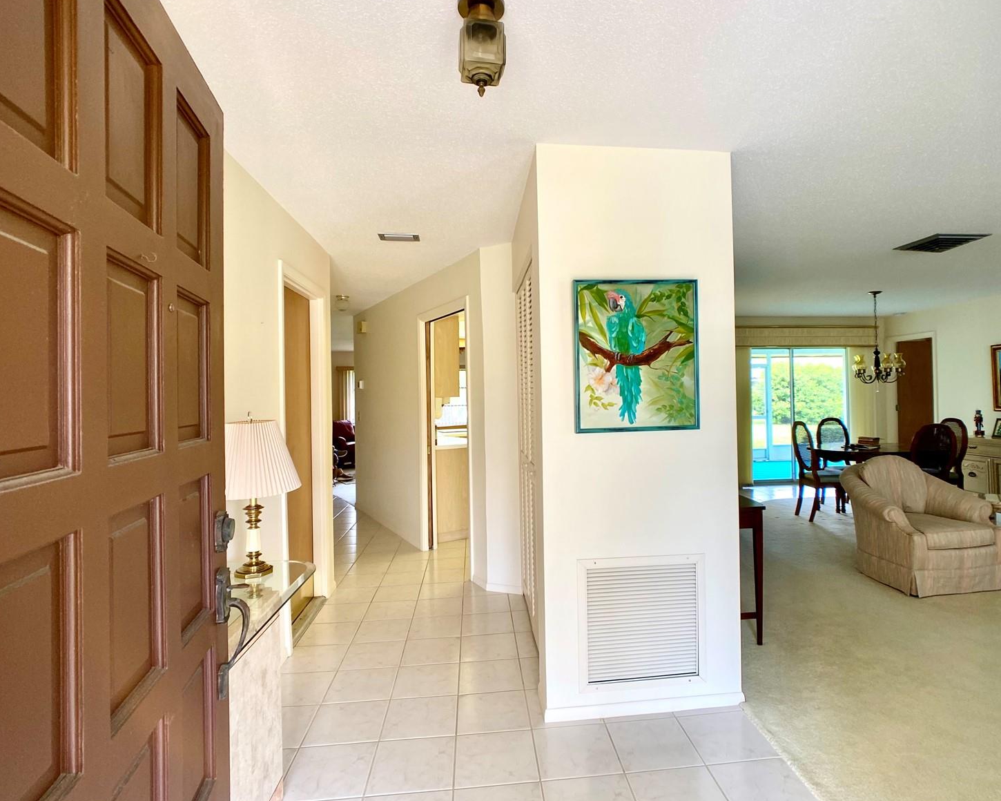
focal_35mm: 28
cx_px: 526
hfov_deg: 62.2
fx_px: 830
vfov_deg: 51.5
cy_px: 394
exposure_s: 1/120
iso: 100
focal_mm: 4.25
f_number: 1.8
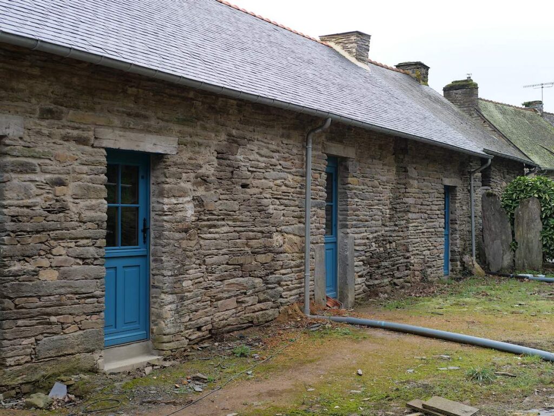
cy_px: 208
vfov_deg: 29.1
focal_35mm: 50
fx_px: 800
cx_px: 277
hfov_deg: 38.2
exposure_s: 1/500
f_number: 2.8
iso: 200
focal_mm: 25
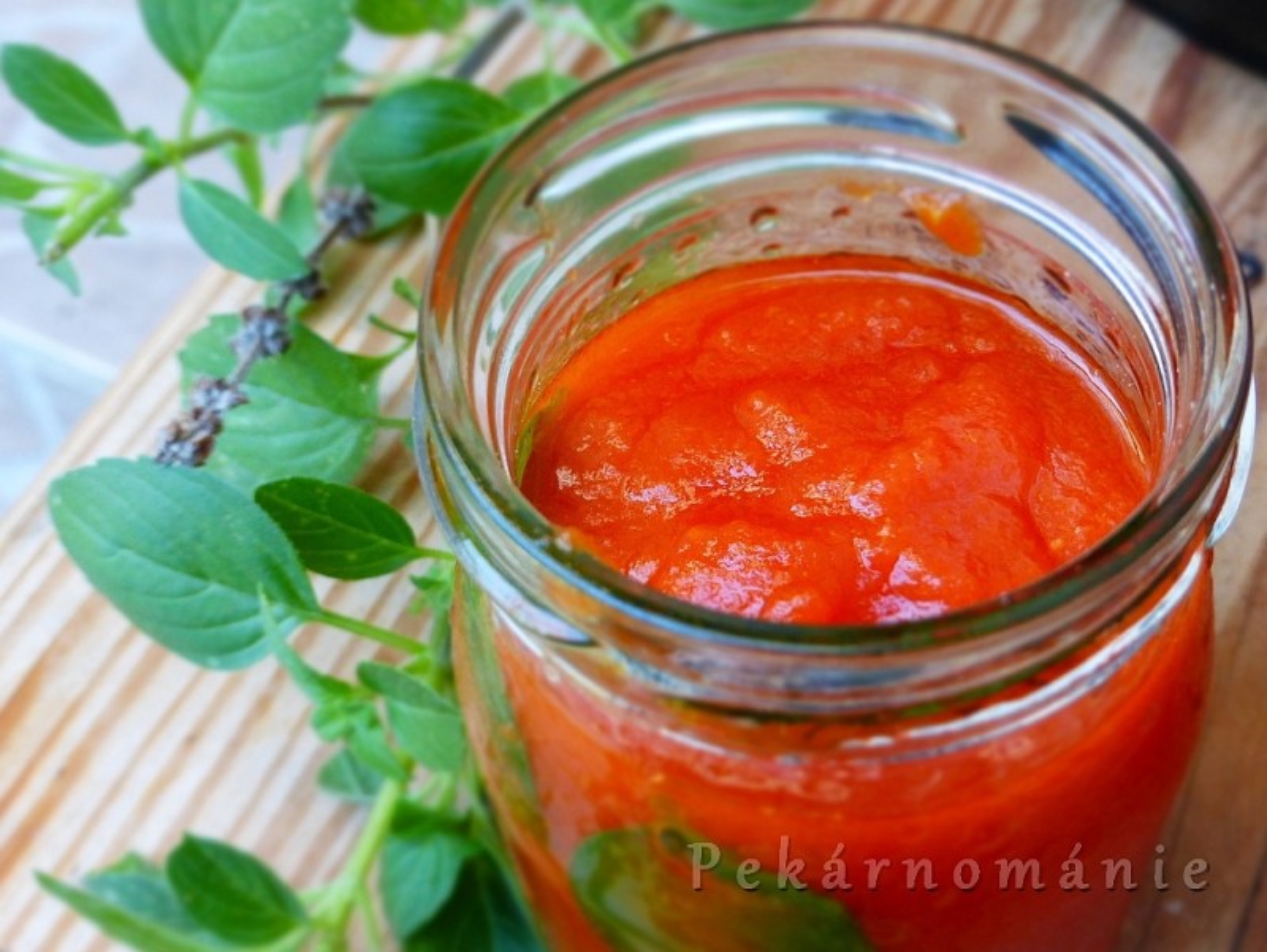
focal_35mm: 41
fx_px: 1502
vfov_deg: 35.2
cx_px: 634
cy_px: 476
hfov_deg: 45.7
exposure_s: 1/60
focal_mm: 7.4
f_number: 3.9
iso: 250
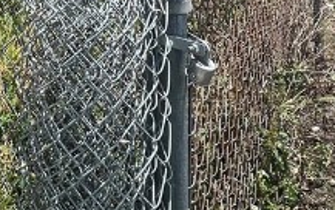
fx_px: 594
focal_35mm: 65
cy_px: -221
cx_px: -63
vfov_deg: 15.6
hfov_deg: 27.8
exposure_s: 1/840
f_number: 1.8
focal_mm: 1.57
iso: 32
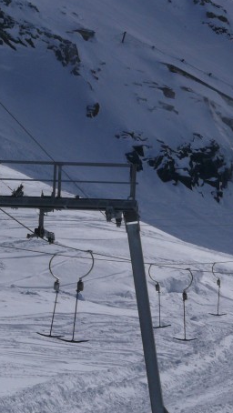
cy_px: 256
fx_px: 2587
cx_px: 157
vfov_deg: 9.1
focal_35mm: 236
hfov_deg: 5.2
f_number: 11
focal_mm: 26
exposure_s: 1/800
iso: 100
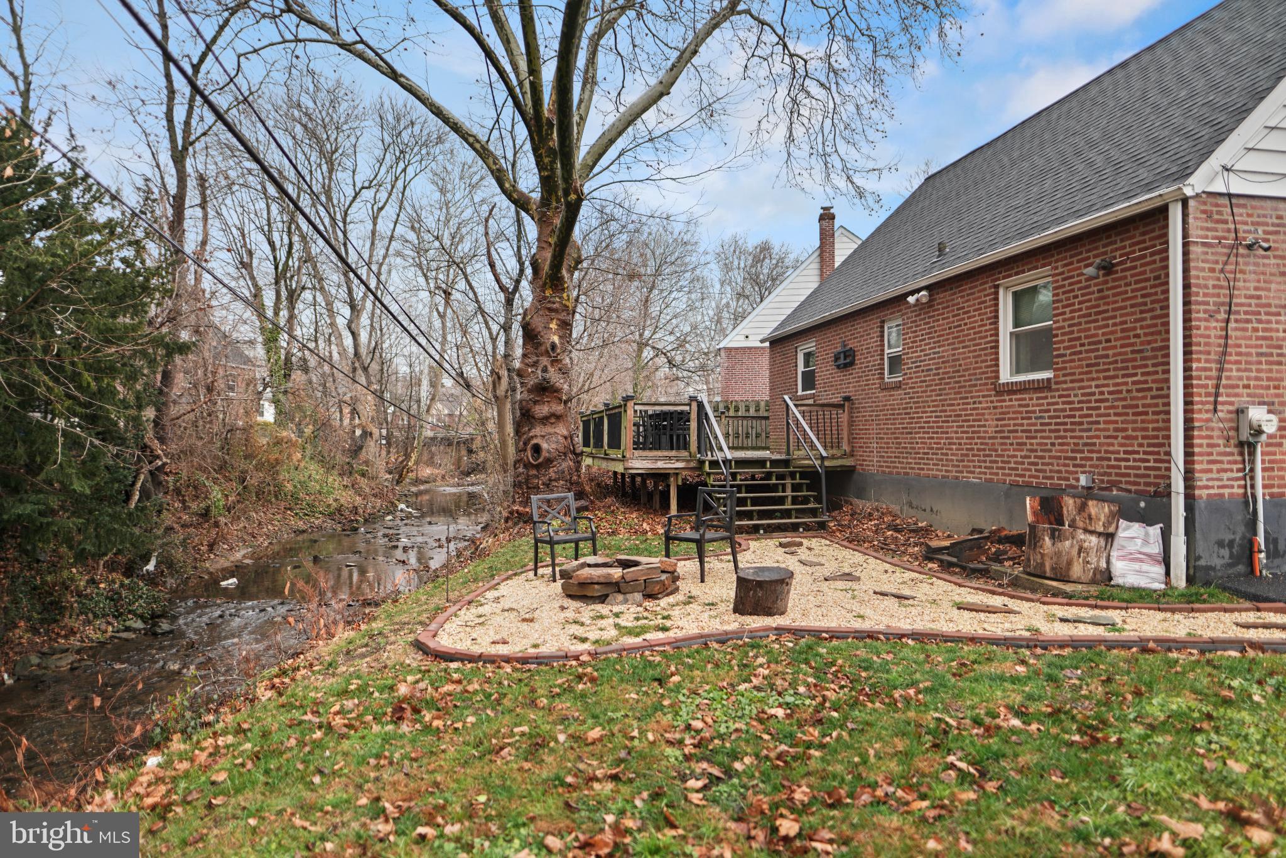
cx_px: 643
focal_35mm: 20
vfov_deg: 61.9
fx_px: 714
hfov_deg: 84.0
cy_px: 429
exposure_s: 1/80
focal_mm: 20
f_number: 1.4
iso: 100
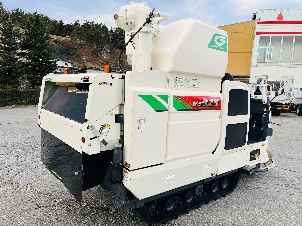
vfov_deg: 53.1
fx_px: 227
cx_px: 151
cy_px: 113
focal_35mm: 26
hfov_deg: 67.3
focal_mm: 5.1
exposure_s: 1/378
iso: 50
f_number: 1.6
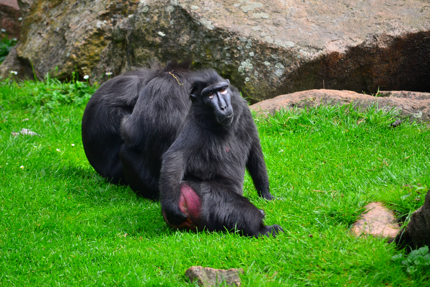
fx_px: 3583
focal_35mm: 300
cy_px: 144
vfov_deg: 4.6
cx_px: 215
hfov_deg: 6.9
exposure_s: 1/200
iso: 450
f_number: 5.6
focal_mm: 200
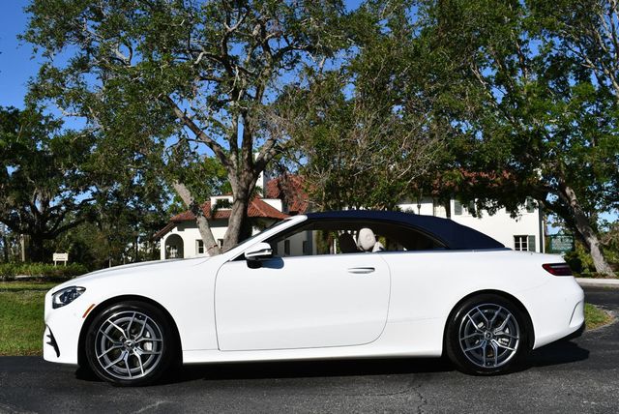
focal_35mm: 36
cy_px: 207
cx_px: 310
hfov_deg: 53.1
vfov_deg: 36.9
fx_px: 620
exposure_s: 1/400
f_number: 10
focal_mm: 18
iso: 100
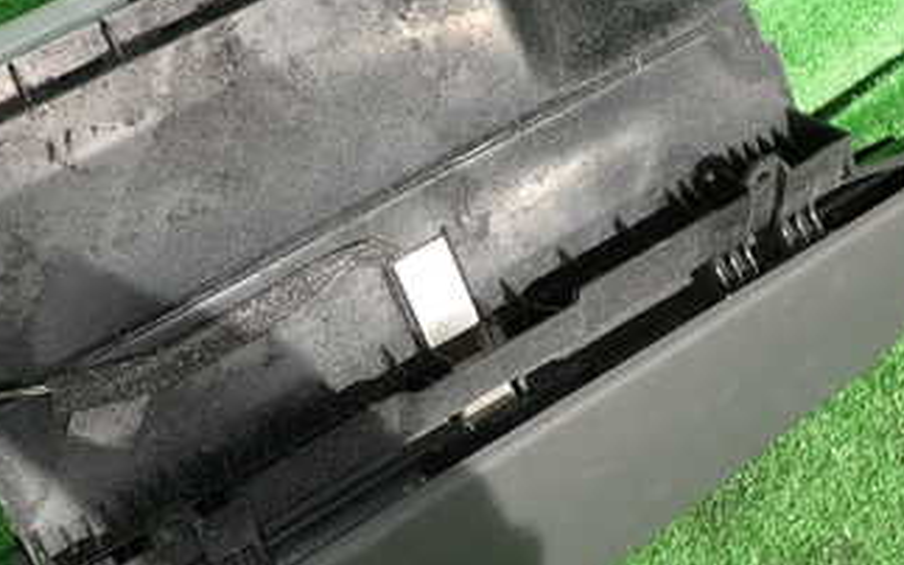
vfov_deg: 22.0
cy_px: 324
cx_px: 347
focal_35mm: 59
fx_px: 1454
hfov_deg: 34.4
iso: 100
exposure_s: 1/200
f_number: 3.2
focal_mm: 5.4
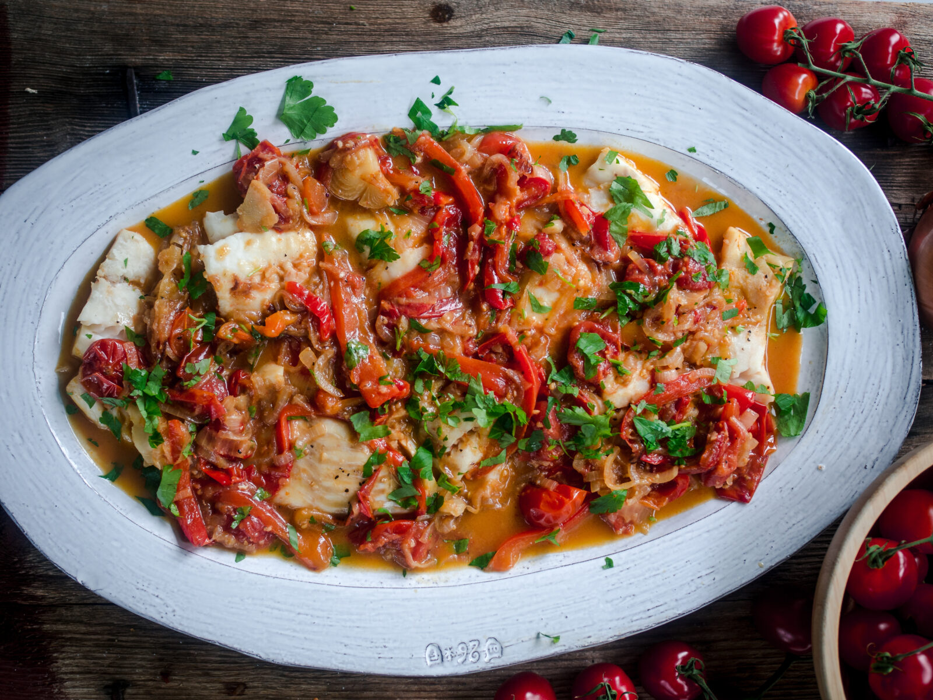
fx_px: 1348
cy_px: 350
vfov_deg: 29.1
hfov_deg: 38.2
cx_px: 466
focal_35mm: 50
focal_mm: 25
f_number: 2.5
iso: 200
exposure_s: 1/125
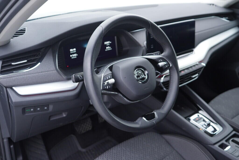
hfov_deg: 53.1
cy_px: 80
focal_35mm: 36
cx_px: 120
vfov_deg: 36.9
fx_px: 239
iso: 250
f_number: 2.8
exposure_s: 1/40
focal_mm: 24
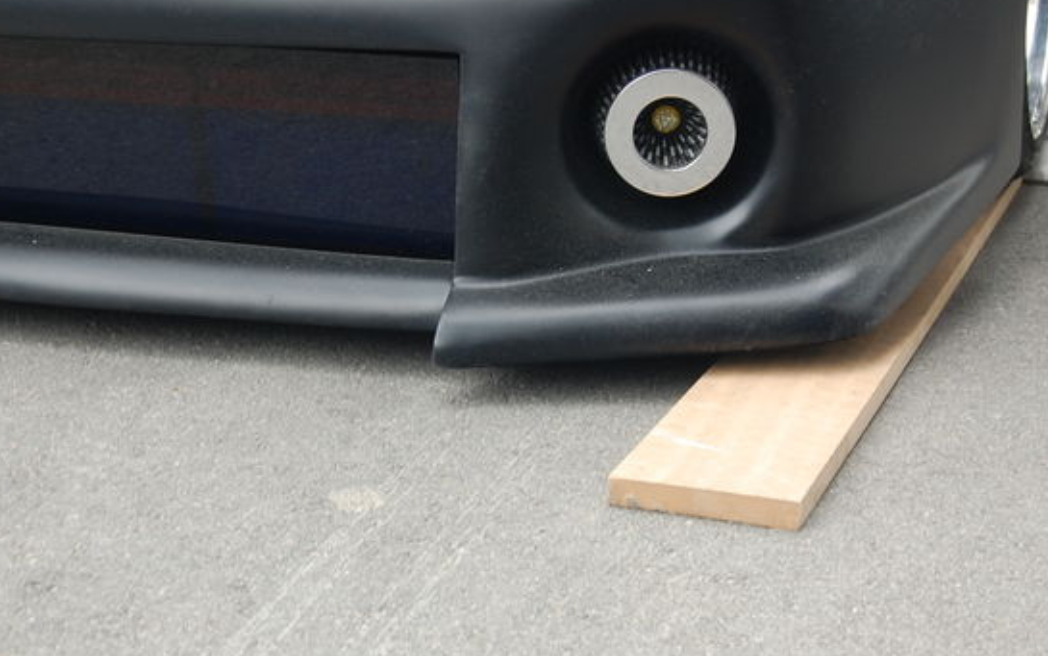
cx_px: 502
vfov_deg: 16.2
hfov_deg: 25.6
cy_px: 364
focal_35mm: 81
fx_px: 2303
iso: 400
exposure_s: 1/30
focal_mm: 45
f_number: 5.3
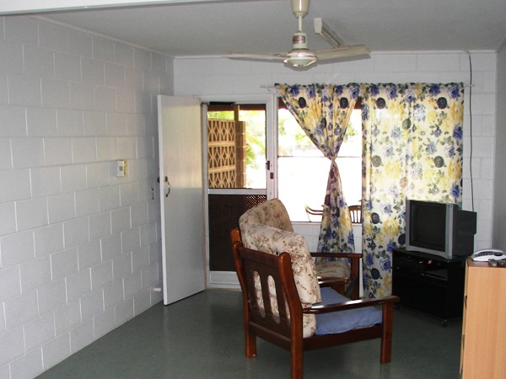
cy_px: 244
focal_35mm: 48
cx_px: 277
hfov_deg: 39.6
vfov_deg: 30.1
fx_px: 702
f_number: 2.8
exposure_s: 1/30
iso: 100
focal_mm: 6
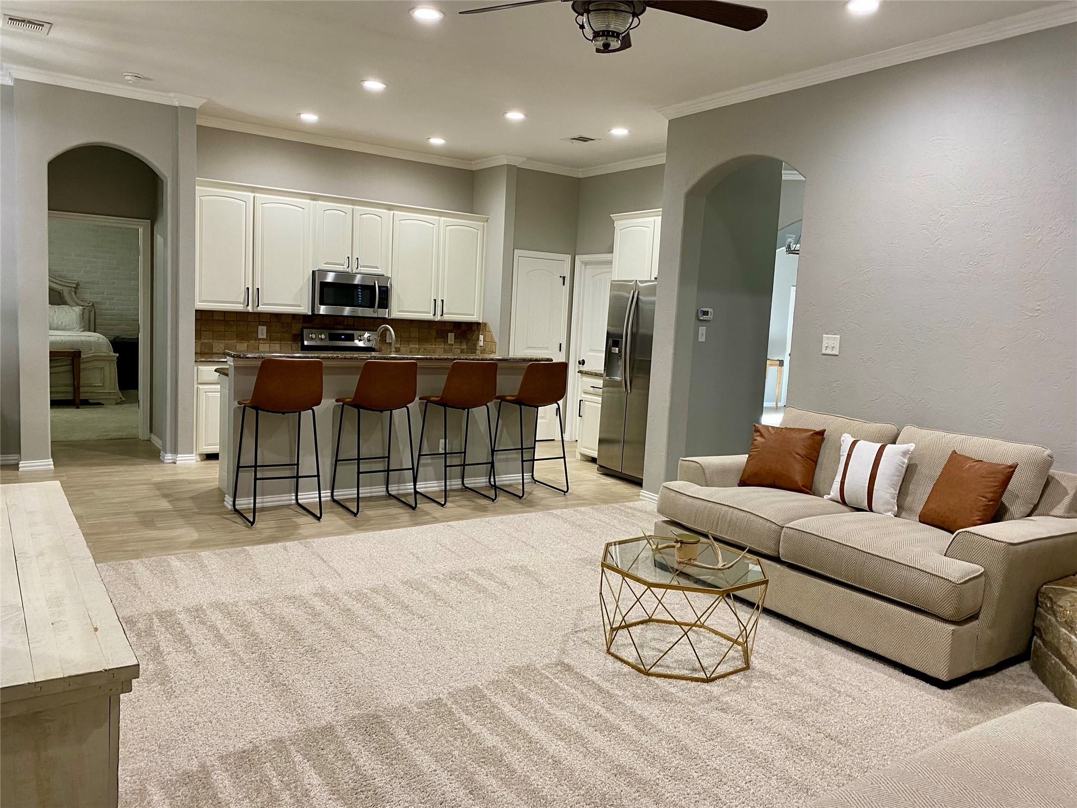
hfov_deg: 67.3
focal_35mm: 26
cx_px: 538
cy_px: 404
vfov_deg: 53.1
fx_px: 809
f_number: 1.8
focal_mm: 4.25
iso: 125
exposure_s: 1/60
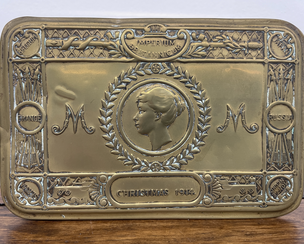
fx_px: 252
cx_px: 149
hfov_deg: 62.2
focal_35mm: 28
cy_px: 120
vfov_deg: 51.5
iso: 80
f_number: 1.6
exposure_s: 1/50
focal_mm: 4.2
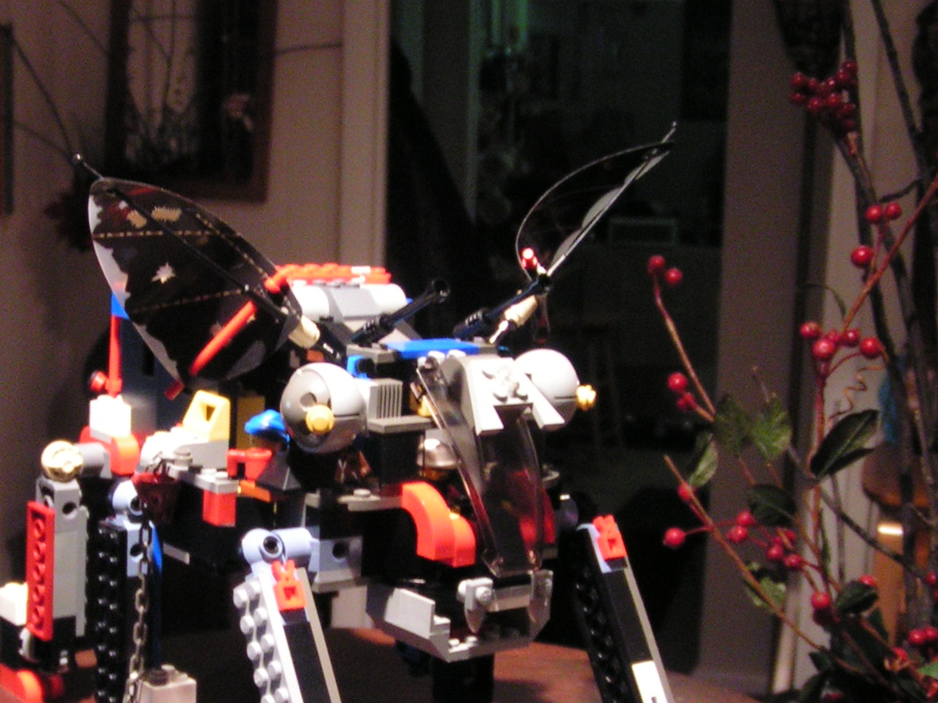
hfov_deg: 29.2
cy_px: 439
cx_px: 306
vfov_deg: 22.2
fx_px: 1788
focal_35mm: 66
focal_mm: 5.8
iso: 200
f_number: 2.8
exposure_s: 1/13
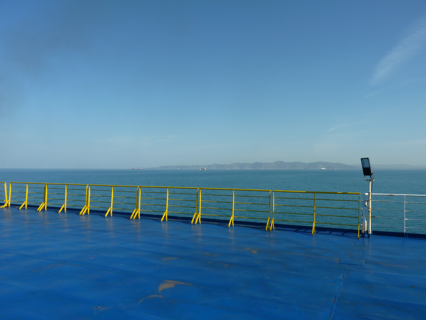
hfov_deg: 65.3
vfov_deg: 51.4
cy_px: 160
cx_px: 213
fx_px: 332
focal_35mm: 27
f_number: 5.6
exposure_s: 1/400
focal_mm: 4.8
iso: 80
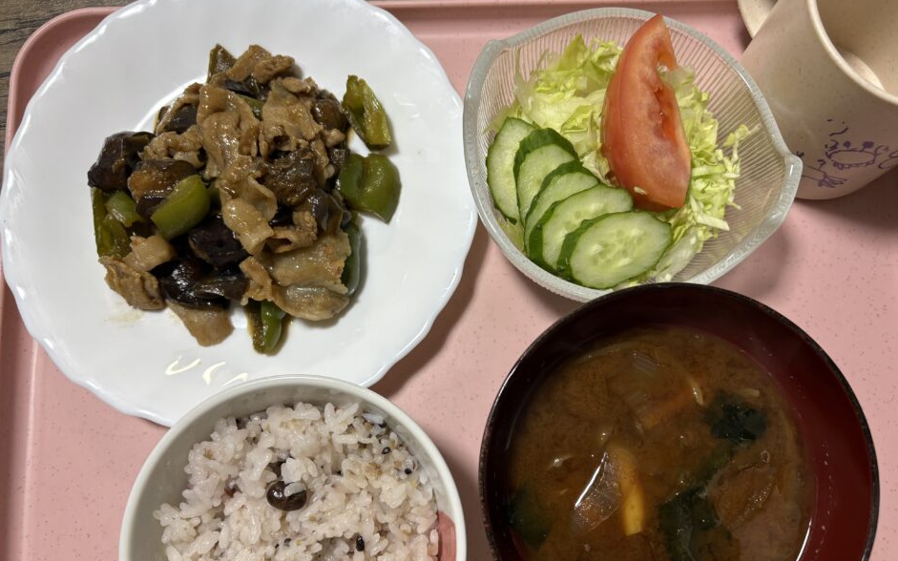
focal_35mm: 30
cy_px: 326
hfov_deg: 62.8
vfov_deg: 41.7
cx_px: 477
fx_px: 734
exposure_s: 1/60
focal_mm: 5.96
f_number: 1.6
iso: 80
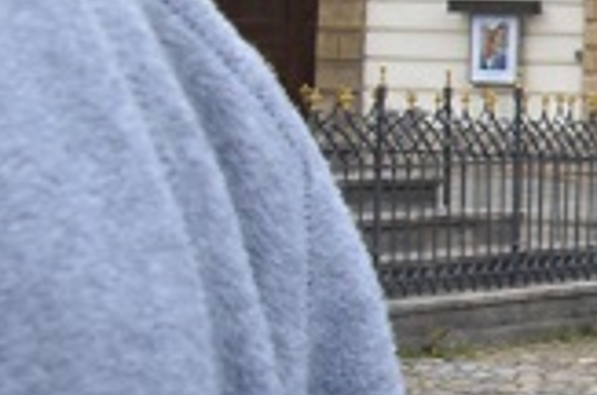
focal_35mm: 170
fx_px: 2814
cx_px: 1795
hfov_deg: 9.5
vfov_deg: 8.0
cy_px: -4
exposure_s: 1/250
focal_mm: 18
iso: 320
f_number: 8
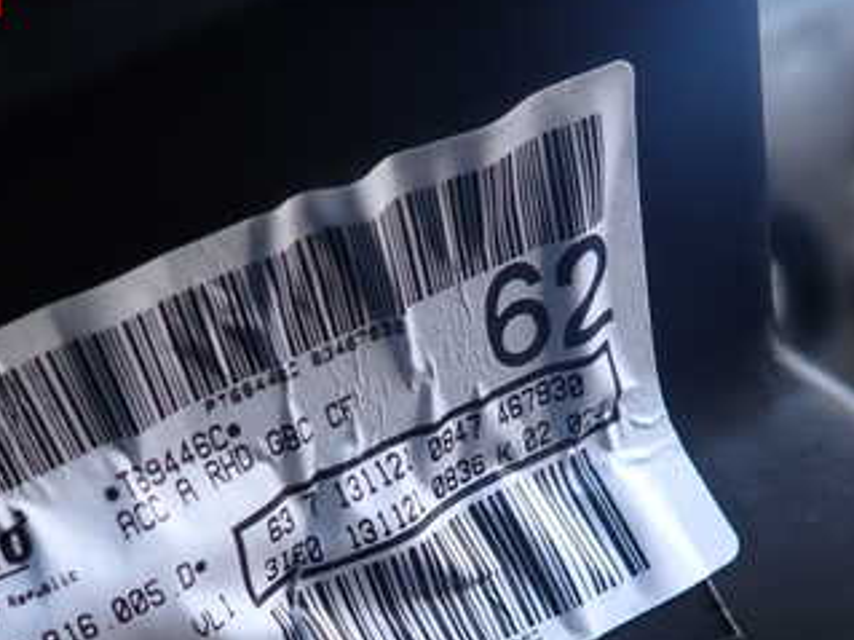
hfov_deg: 40.2
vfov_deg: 29.7
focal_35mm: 47
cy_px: 568
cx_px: 319
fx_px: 1159
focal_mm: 4.5
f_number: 2
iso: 100
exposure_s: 1/60
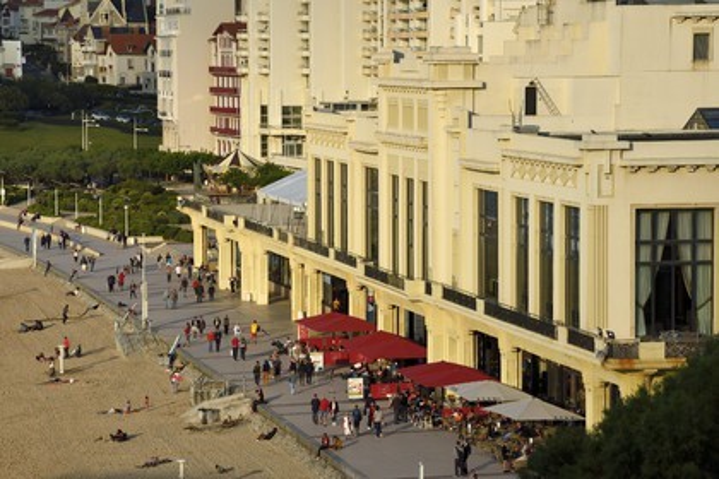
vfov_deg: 10.2
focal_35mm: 135
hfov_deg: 15.2
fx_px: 2696
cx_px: 360
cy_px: 240
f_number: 11
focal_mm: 135
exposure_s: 1/250
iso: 200
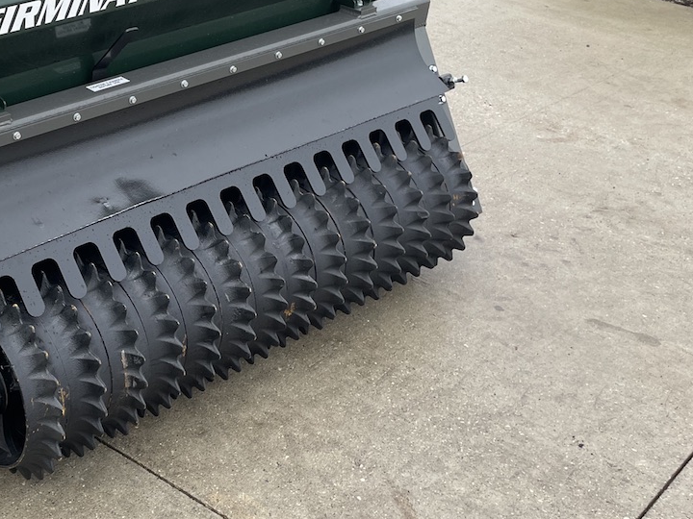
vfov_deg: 27.8
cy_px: 153
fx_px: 1041
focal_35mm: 52
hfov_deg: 34.0
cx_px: 22
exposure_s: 1/558
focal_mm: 4.2
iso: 32
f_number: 1.6
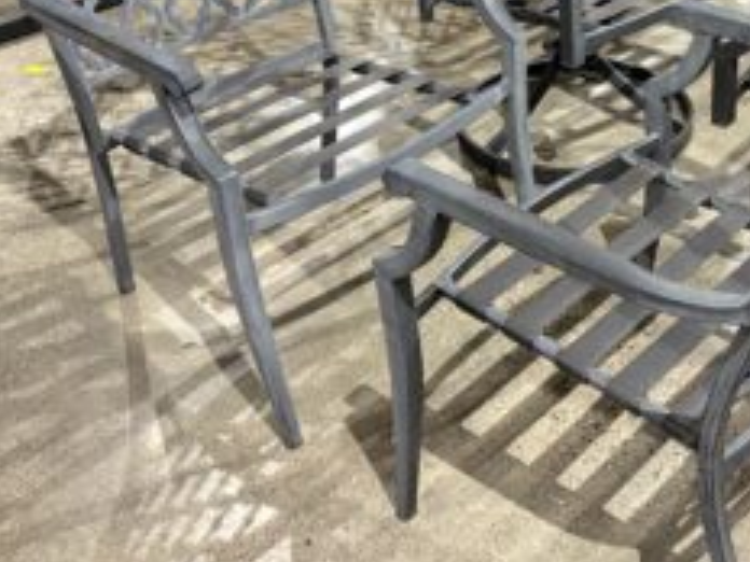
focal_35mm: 56
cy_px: 147
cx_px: 643
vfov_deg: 25.8
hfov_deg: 33.0
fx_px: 1213
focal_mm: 5.96
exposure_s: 1/60
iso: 400
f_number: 1.6
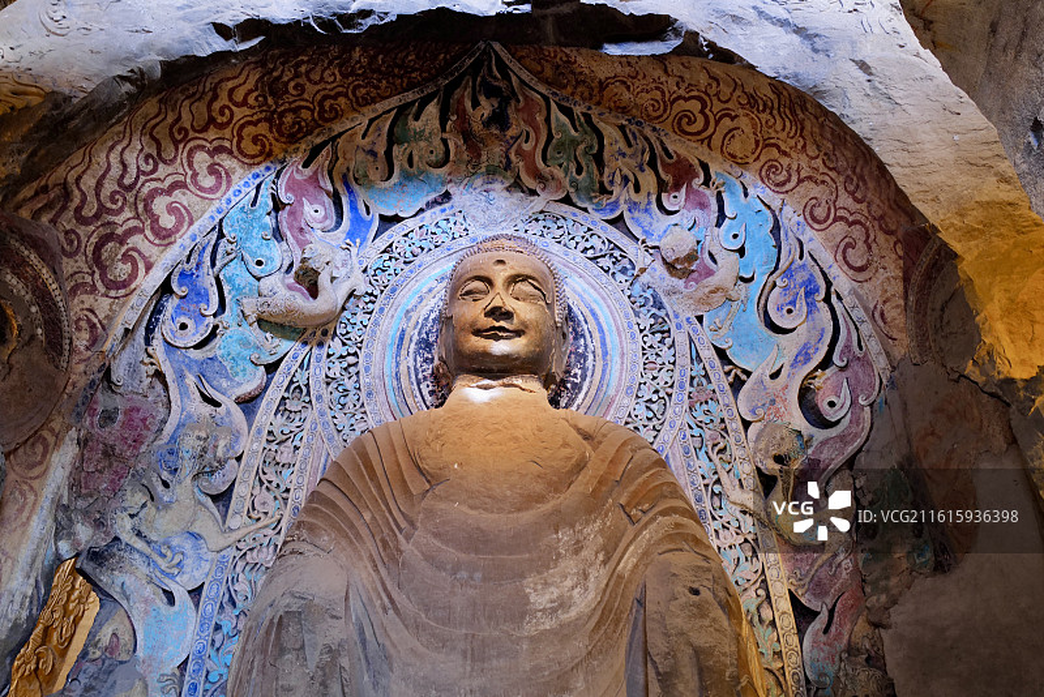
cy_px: 348
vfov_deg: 46.4
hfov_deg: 65.5
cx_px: 522
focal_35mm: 28
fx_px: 812
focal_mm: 28
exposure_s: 1/125
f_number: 2.5
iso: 1000
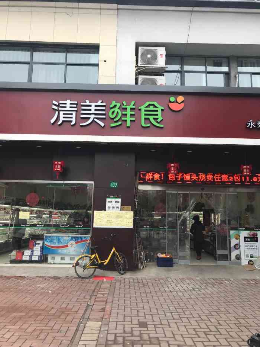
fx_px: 280
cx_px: 130
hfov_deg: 49.8
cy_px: 174
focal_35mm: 28
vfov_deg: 63.4
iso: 20
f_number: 1.8
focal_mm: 3.99
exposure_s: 1/272
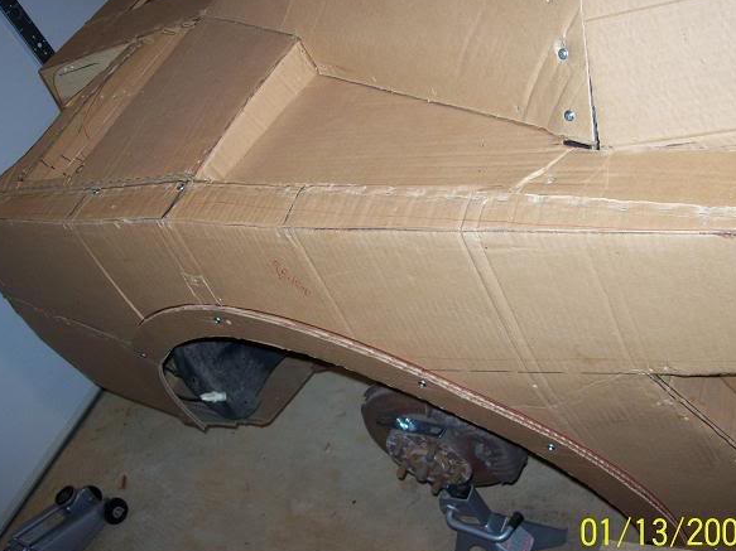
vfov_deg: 32.9
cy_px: 261
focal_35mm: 44
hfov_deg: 43.0
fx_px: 935
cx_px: 371
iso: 80
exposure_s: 1/64
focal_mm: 6
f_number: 2.7
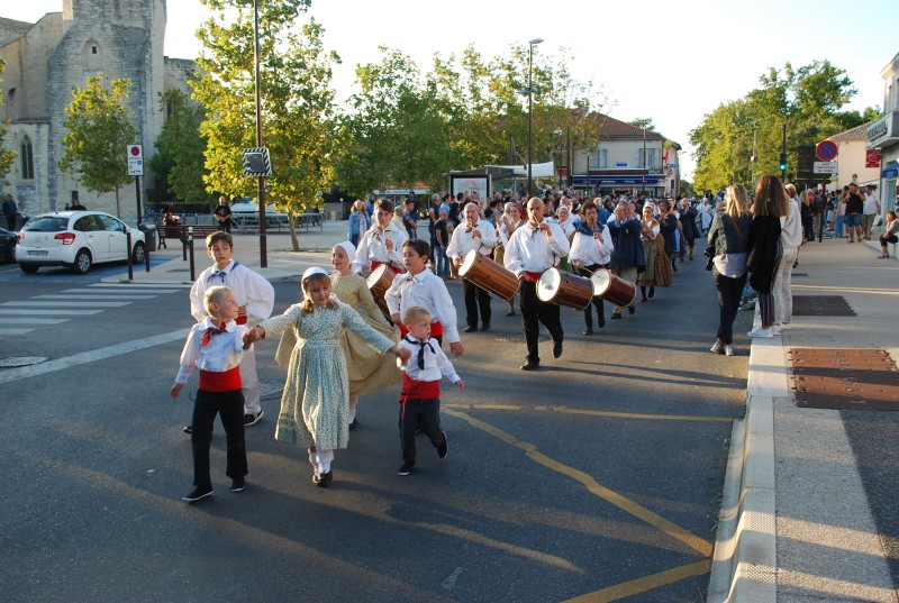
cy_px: 302
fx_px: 826
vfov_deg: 40.1
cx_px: 450
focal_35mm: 33
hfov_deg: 57.1
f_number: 5.6
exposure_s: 1/125
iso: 180
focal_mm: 22
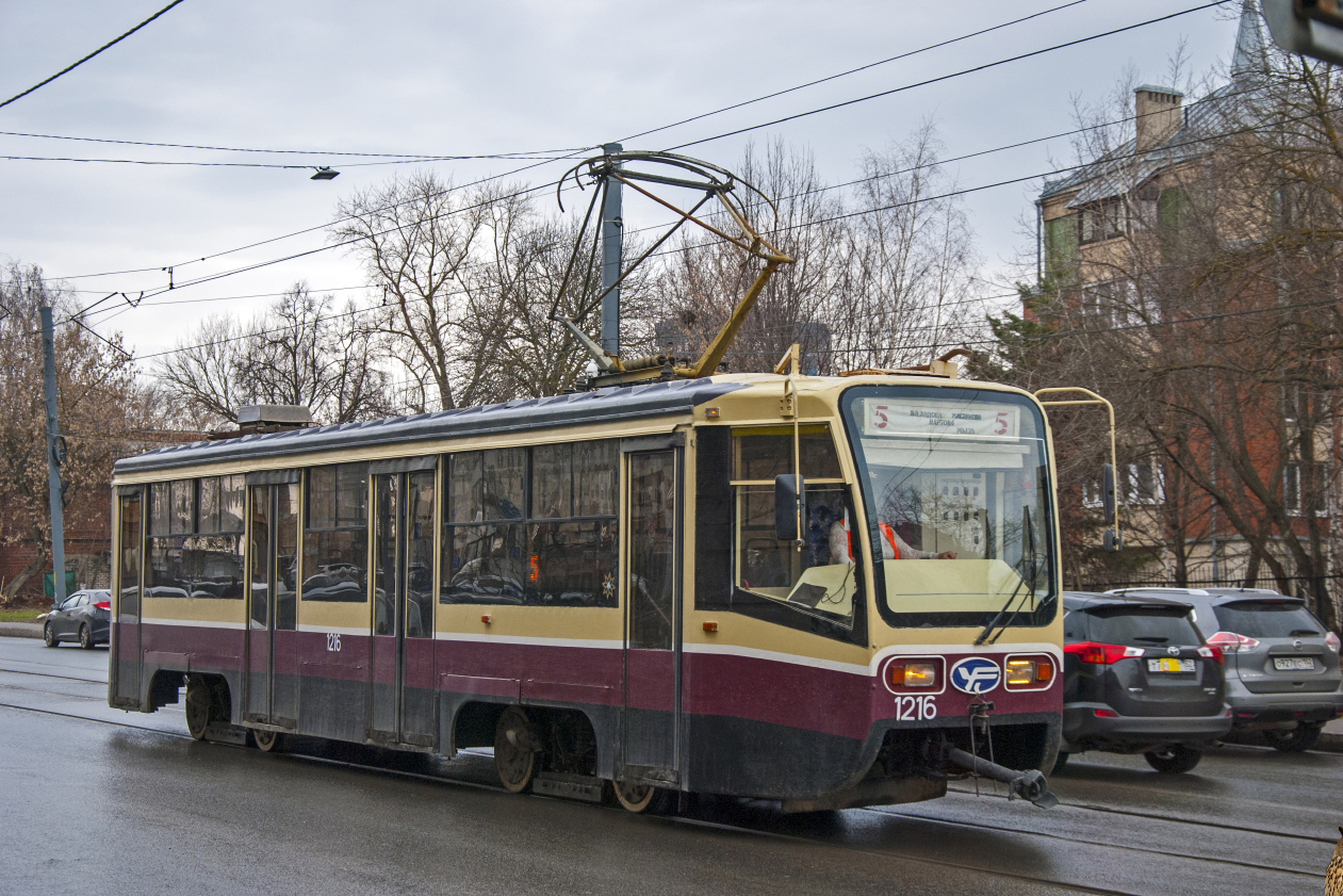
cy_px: 454
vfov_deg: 20.9
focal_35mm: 65
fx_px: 2425
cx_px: 684
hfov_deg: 31.0
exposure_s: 1/500
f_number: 4.8
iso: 200
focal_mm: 42
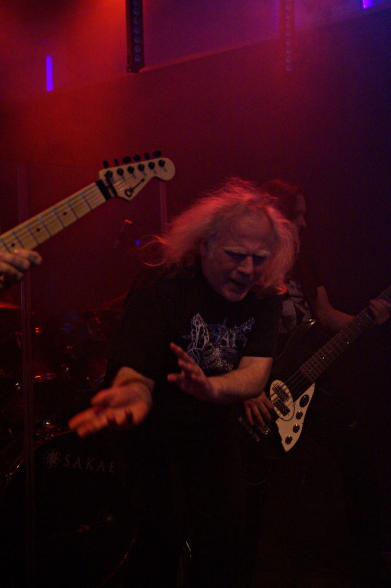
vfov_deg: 49.6
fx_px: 636
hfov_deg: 34.2
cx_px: 196
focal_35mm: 39
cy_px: 294
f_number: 1.8
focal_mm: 26
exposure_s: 1/250
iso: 3200
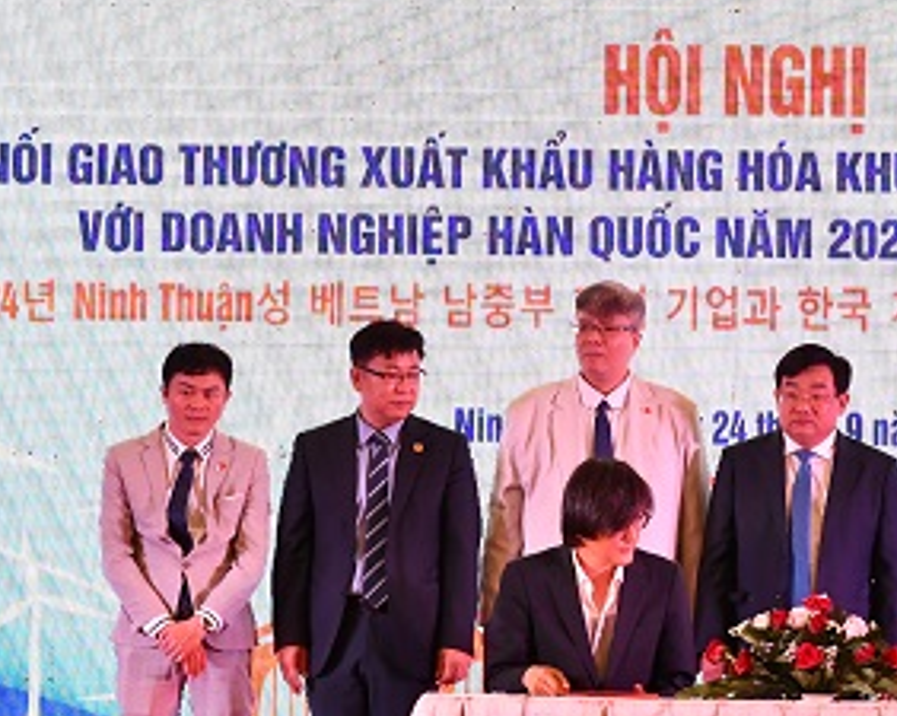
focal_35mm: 186
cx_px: 735
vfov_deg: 8.3
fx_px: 4933
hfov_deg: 10.4
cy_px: 414
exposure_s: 1/160
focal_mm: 62
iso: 4000
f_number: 8
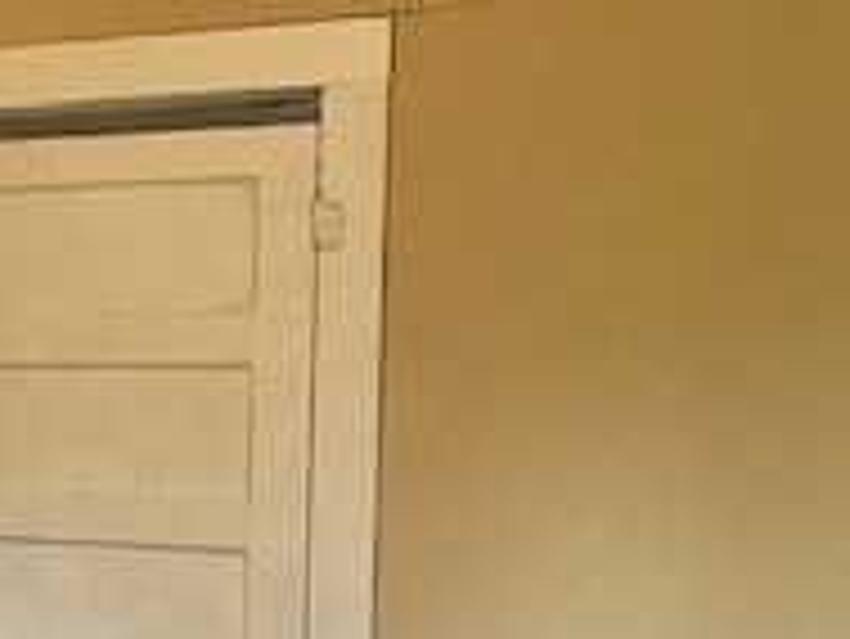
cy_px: 468
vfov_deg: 16.7
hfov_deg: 18.4
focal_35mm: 88
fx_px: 2162
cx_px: -585
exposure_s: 1/40
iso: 500
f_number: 1.8
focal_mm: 4.25
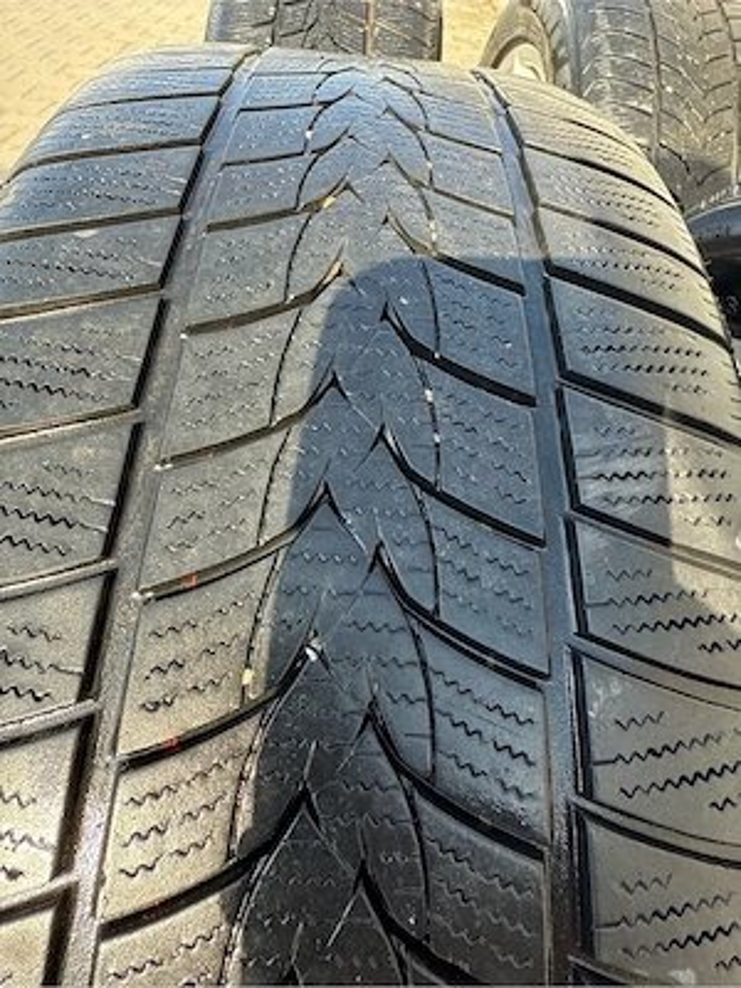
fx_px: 685
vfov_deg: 71.6
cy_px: 494
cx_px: 370
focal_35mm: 24
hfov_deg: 56.8
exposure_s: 1/203
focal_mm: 2.22
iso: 64
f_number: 2.2
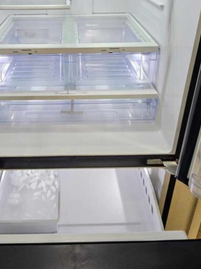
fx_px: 217
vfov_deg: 57.7
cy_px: 47
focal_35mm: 28
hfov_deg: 49.1
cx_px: 70
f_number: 2.2
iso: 100
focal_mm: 2.2
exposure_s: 1/60
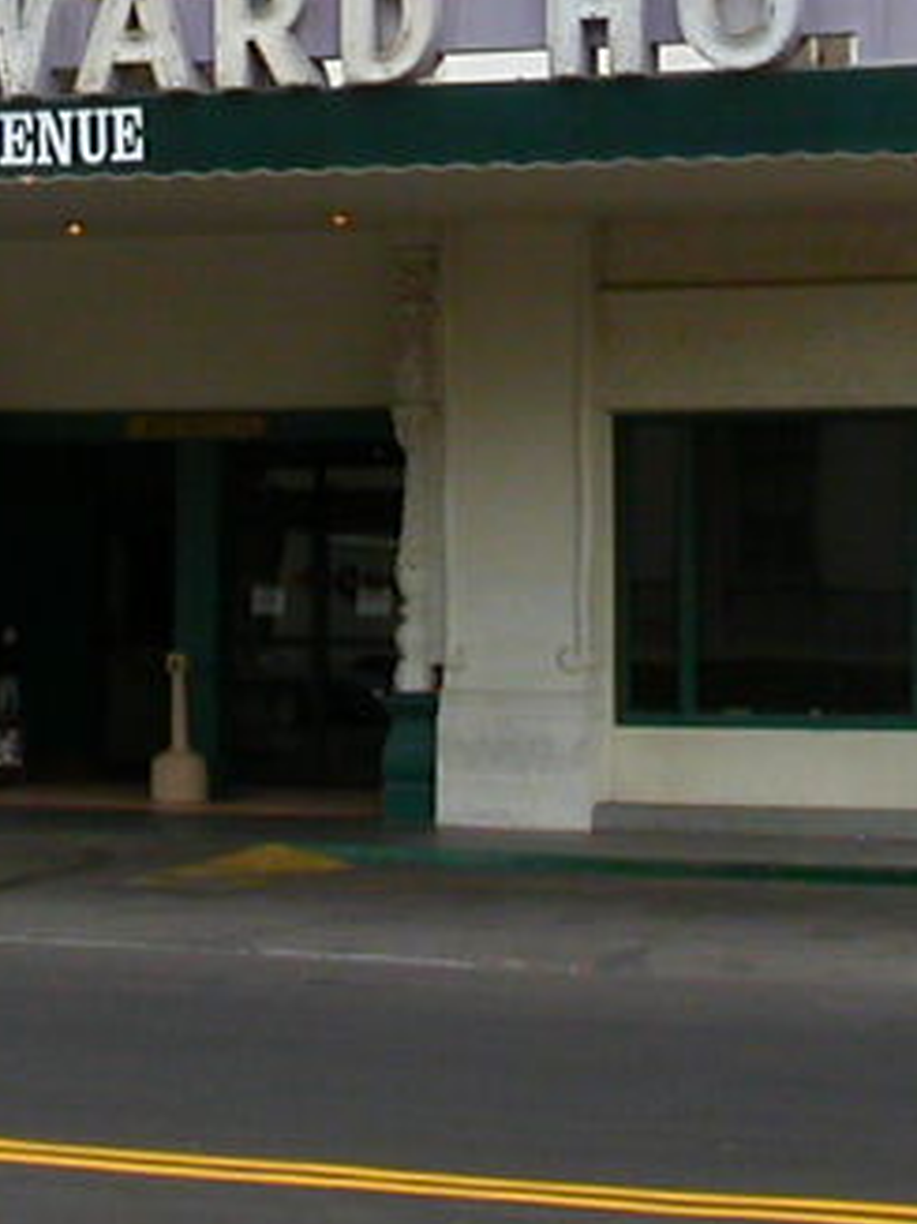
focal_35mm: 116
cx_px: 206
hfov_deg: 12.7
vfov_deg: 16.7
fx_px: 4100
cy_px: 56
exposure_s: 1/222
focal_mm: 5.6
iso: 100
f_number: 4.5
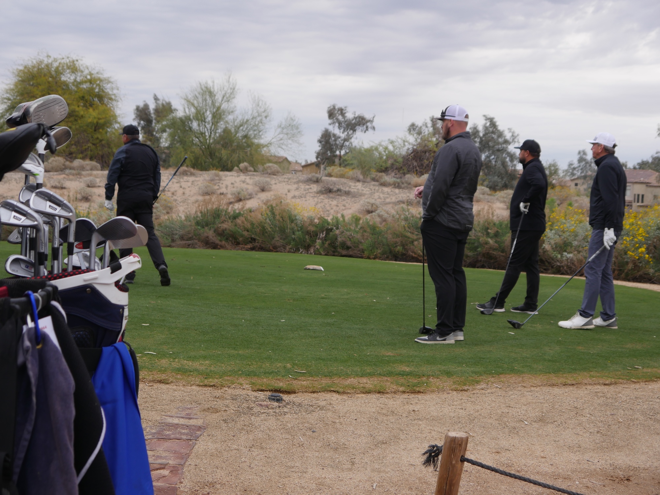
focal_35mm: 56
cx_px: 330
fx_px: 1068
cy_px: 248
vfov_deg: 26.1
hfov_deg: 34.3
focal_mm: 28
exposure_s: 1/160
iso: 200
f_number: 5.6
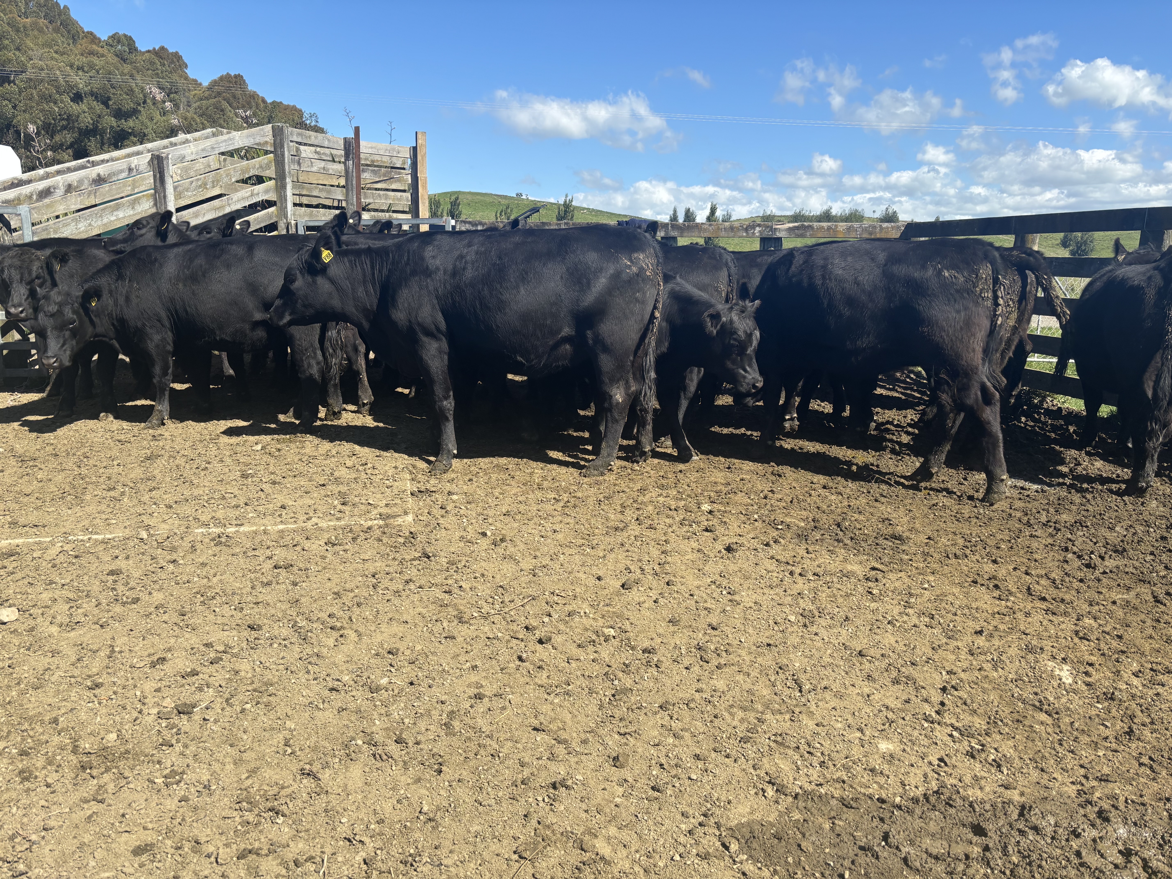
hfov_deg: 67.3
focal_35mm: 26
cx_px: 586
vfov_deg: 53.1
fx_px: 880
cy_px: 440
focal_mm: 5.96
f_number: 1.6
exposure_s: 1/2242
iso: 50
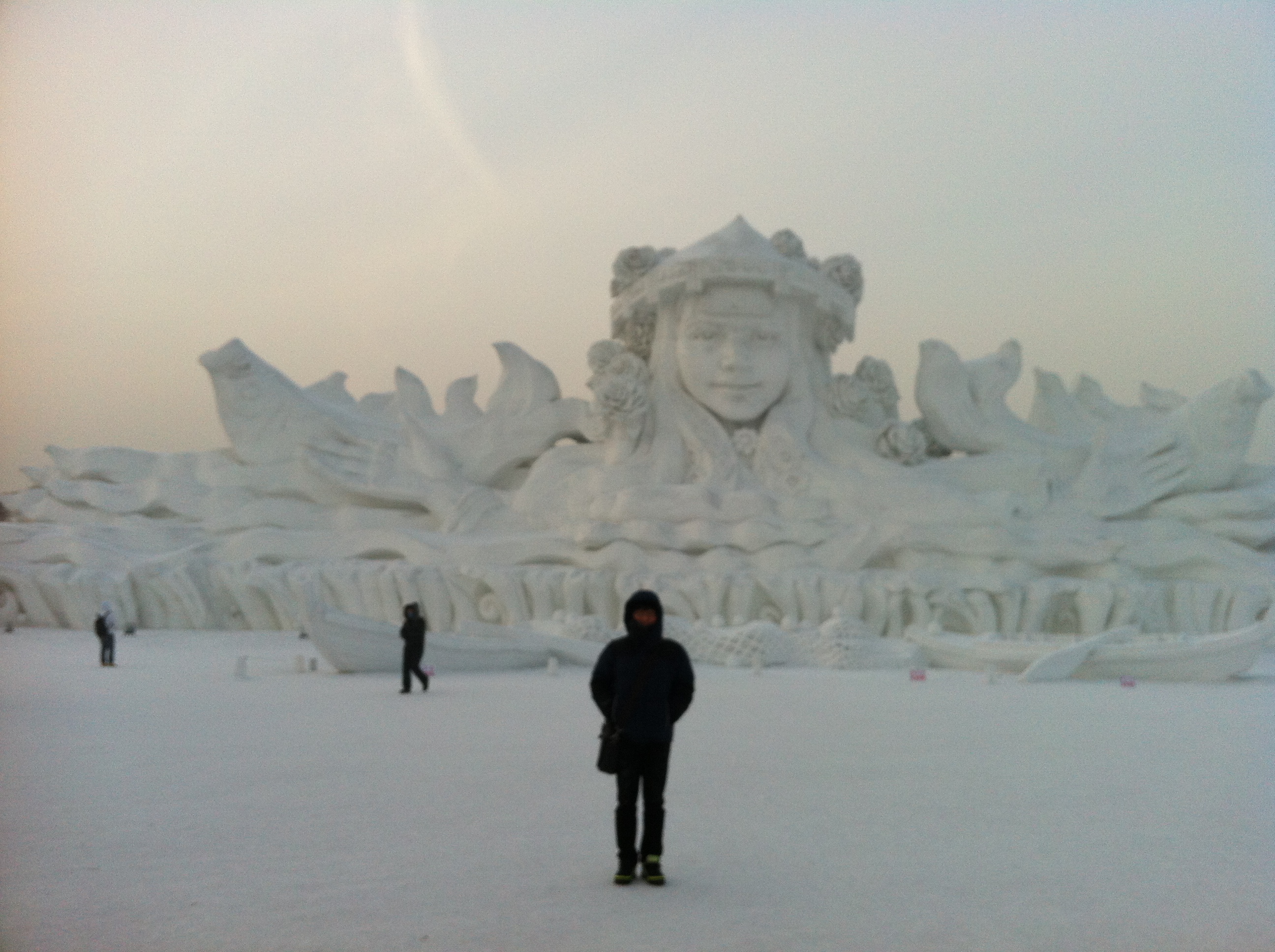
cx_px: 638
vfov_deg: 40.6
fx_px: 1287
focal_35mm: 35
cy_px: 476
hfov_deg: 52.7
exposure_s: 1/387
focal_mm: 3.85
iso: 80
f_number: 2.8
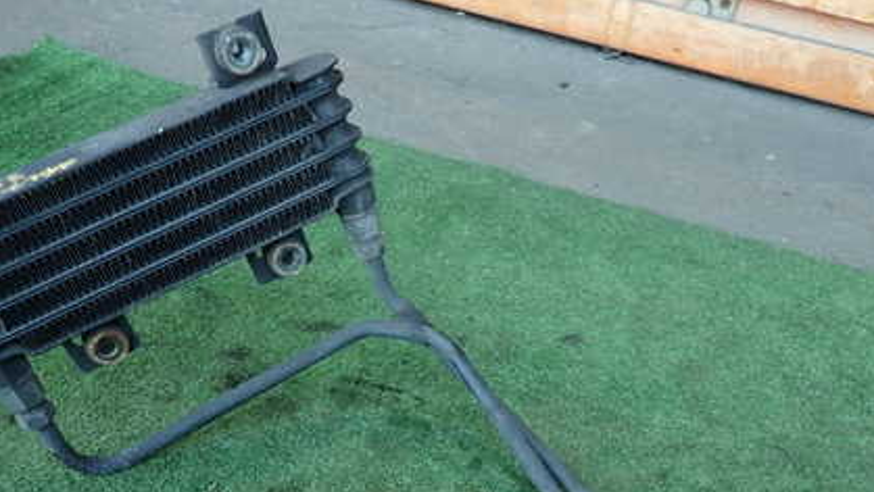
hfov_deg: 51.6
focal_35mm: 39
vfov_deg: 29.5
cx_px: 457
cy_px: 417
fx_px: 904
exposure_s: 1/60
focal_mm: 4.5
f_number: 2
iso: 125
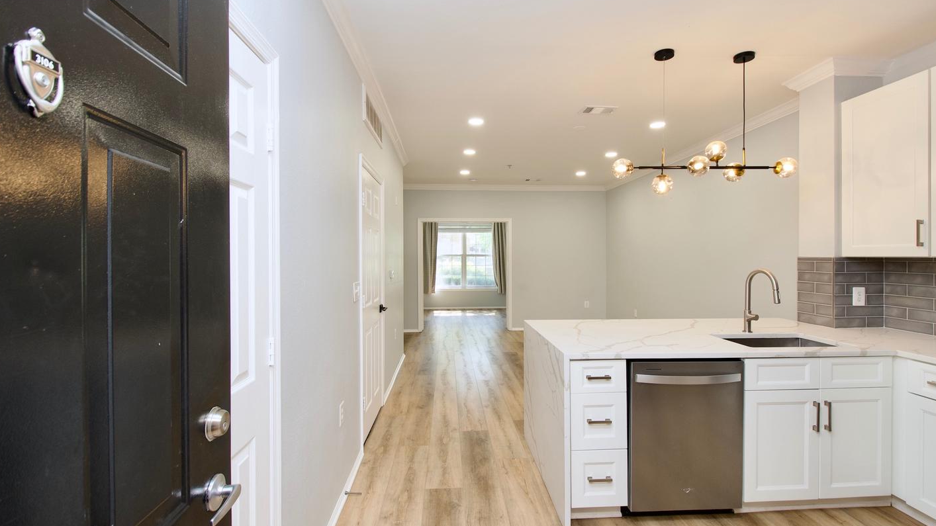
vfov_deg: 67.0
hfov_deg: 99.4
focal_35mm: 16
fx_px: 397
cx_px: 467
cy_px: 244
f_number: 7.1
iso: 320
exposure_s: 1/25
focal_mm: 10
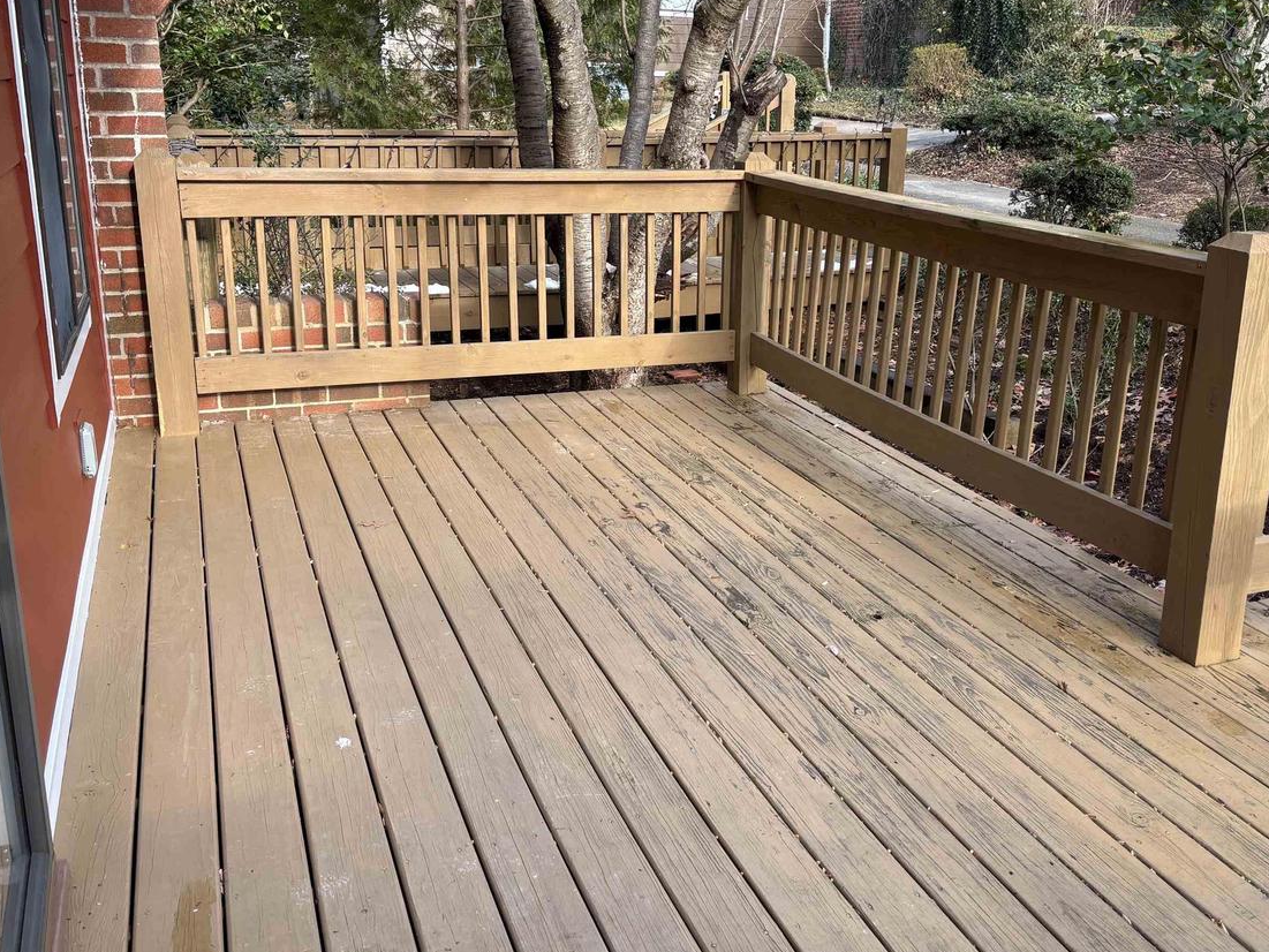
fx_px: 1247
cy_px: 411
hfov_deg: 53.8
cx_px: 716
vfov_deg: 41.7
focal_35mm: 34
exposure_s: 1/308
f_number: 1.6
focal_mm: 5.96
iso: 50
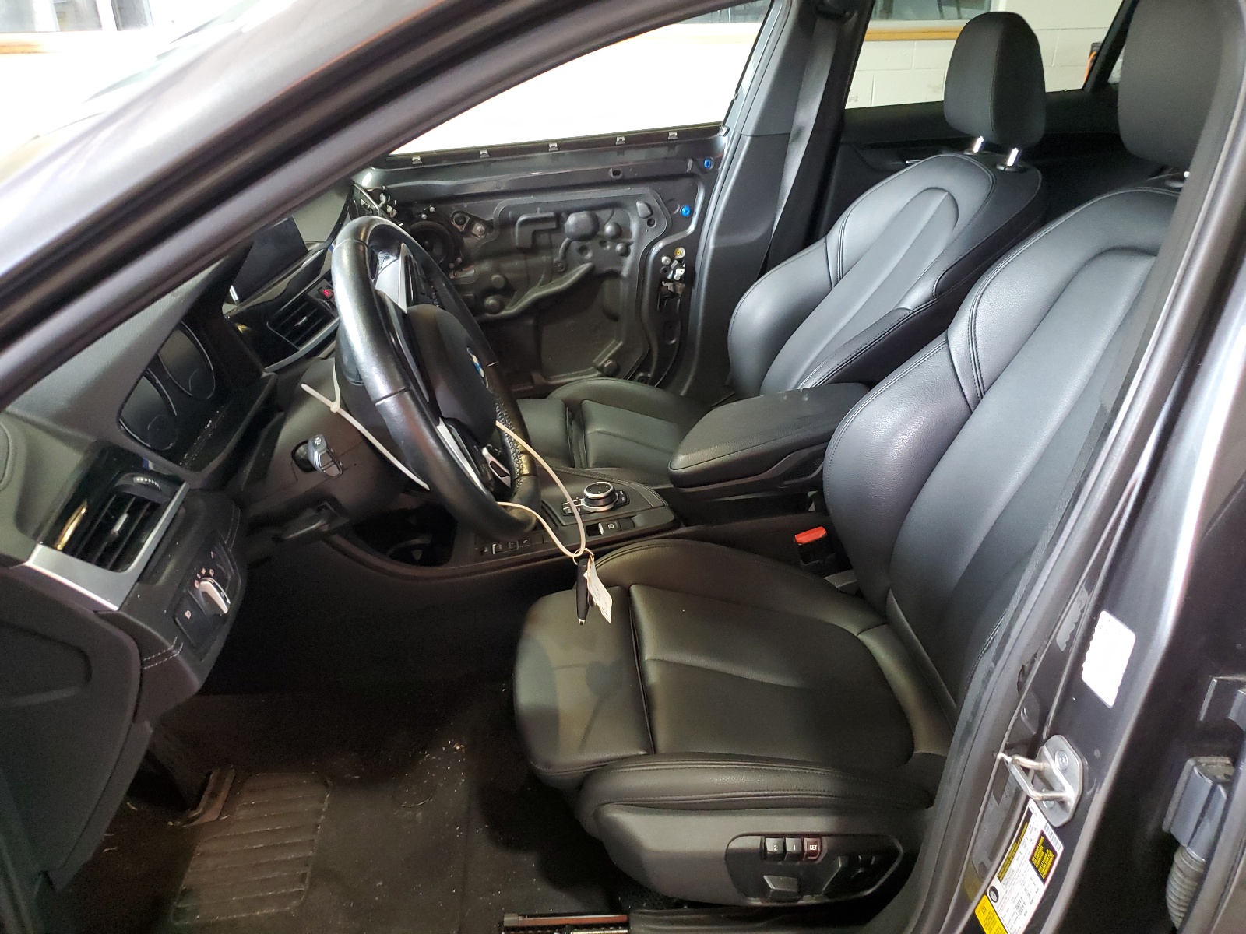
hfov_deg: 67.3
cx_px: 623
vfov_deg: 53.1
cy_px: 467
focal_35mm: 26
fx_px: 936
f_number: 1.5
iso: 351
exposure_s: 1/40
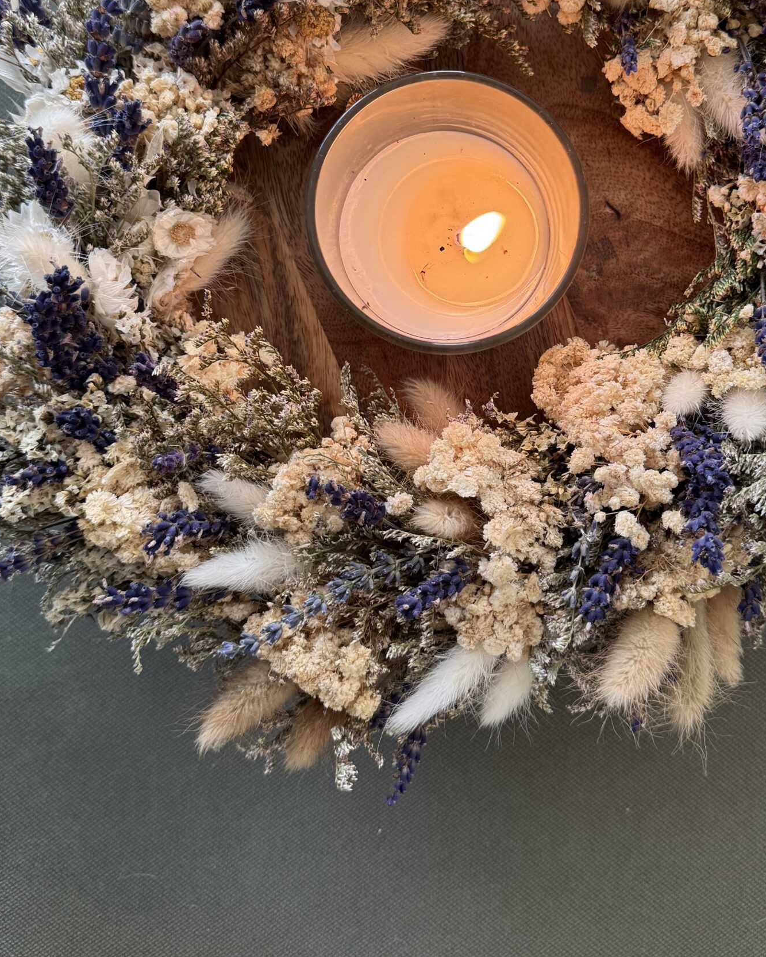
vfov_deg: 49.5
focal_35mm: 36
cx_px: 465
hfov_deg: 40.9
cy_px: 328
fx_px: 1020
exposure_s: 1/121
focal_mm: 6.76
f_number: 1.78
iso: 200
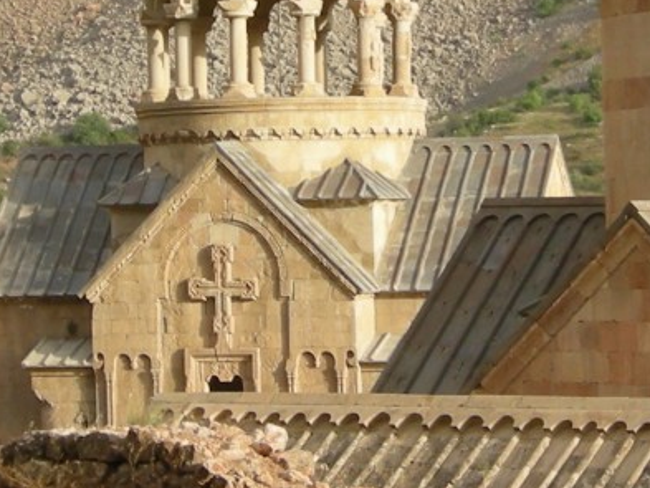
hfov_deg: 11.2
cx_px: 576
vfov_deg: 8.4
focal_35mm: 176
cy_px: 147
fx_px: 3306
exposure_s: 1/99
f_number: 3.8
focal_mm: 7.5
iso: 64
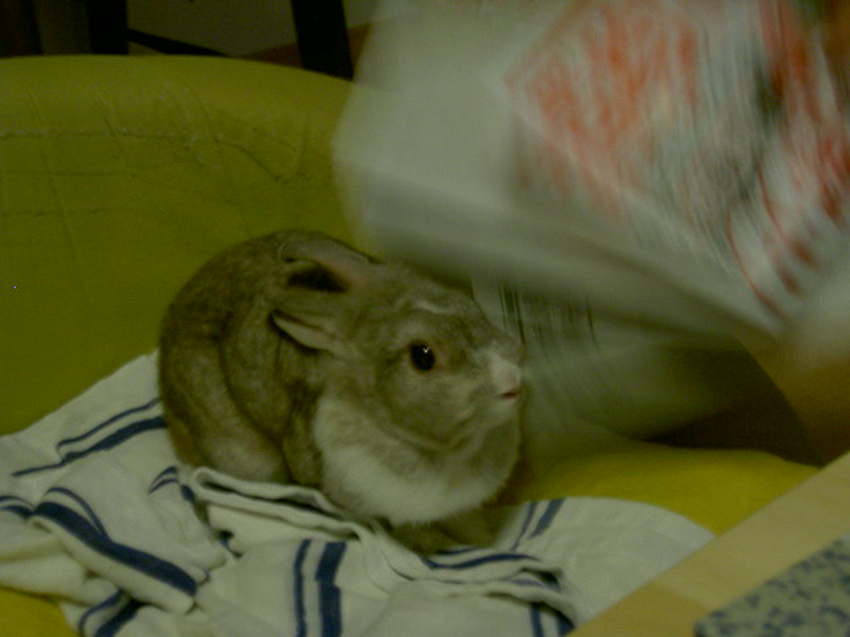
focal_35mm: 69
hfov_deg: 28.2
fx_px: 1694
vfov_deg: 21.3
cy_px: 318
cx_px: 425
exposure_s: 1/8
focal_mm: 14.2
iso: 100
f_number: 3.7
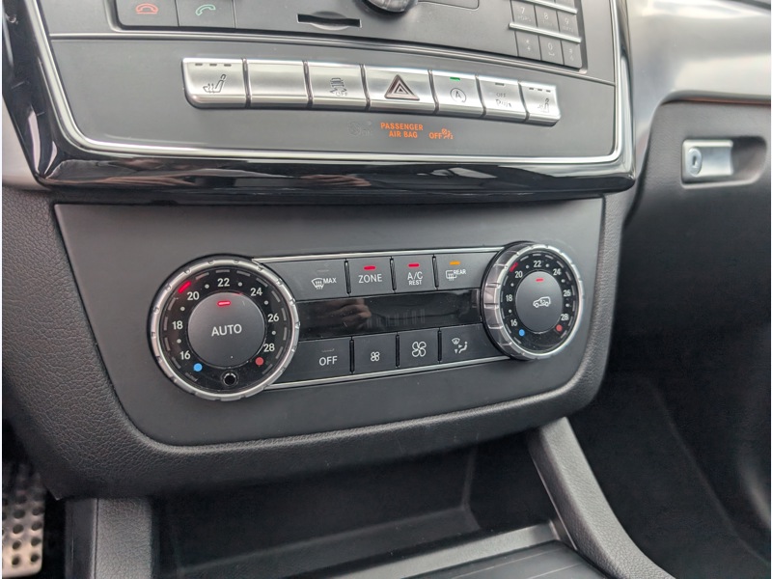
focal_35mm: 24
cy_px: 290
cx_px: 386
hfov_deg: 71.6
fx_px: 535
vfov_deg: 56.8
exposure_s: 1/366
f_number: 1.68
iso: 77
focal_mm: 6.9
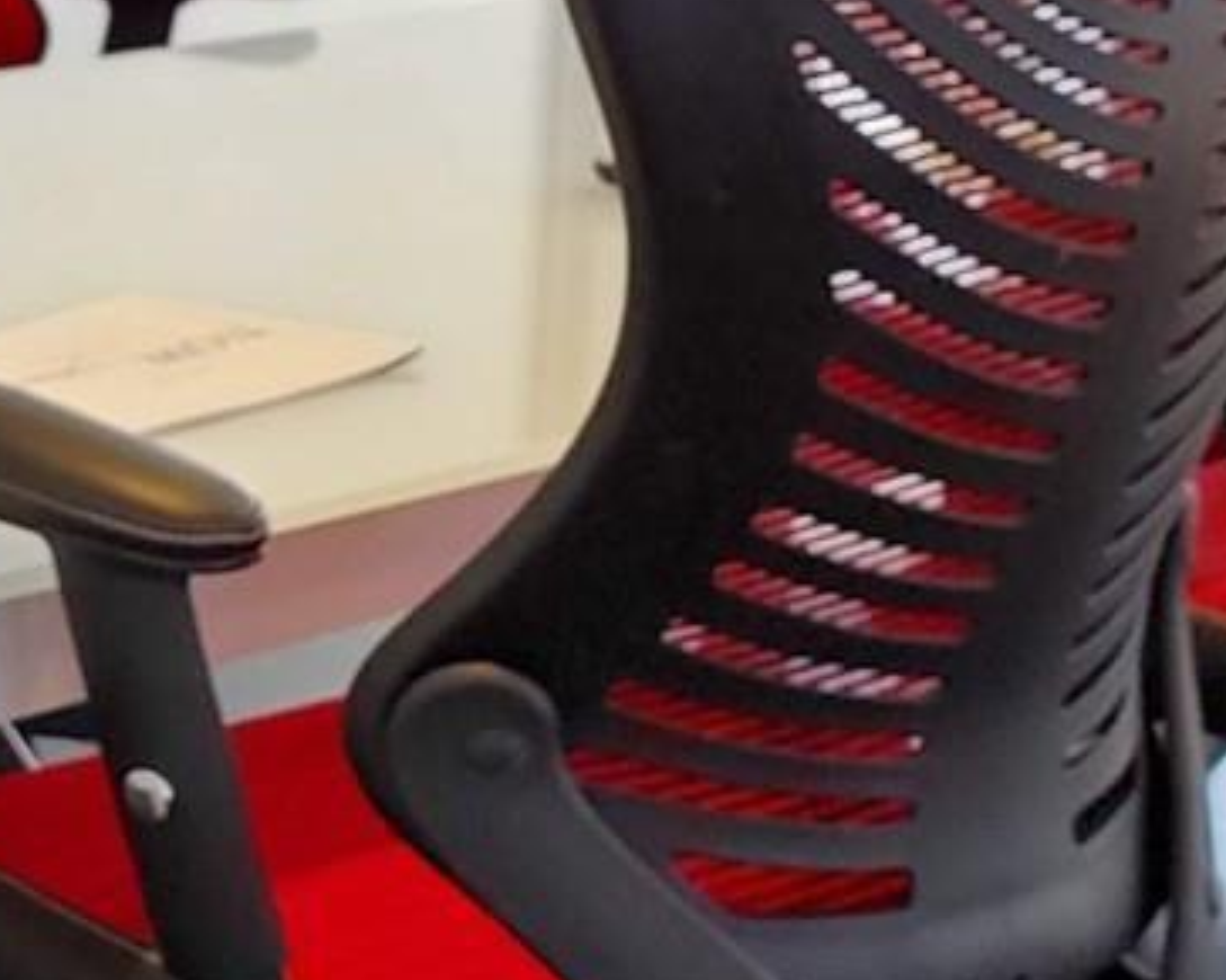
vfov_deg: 13.7
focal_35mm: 112
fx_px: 4062
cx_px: 61
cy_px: 216
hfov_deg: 16.9
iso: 160
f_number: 2.4
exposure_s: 1/92
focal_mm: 4.3
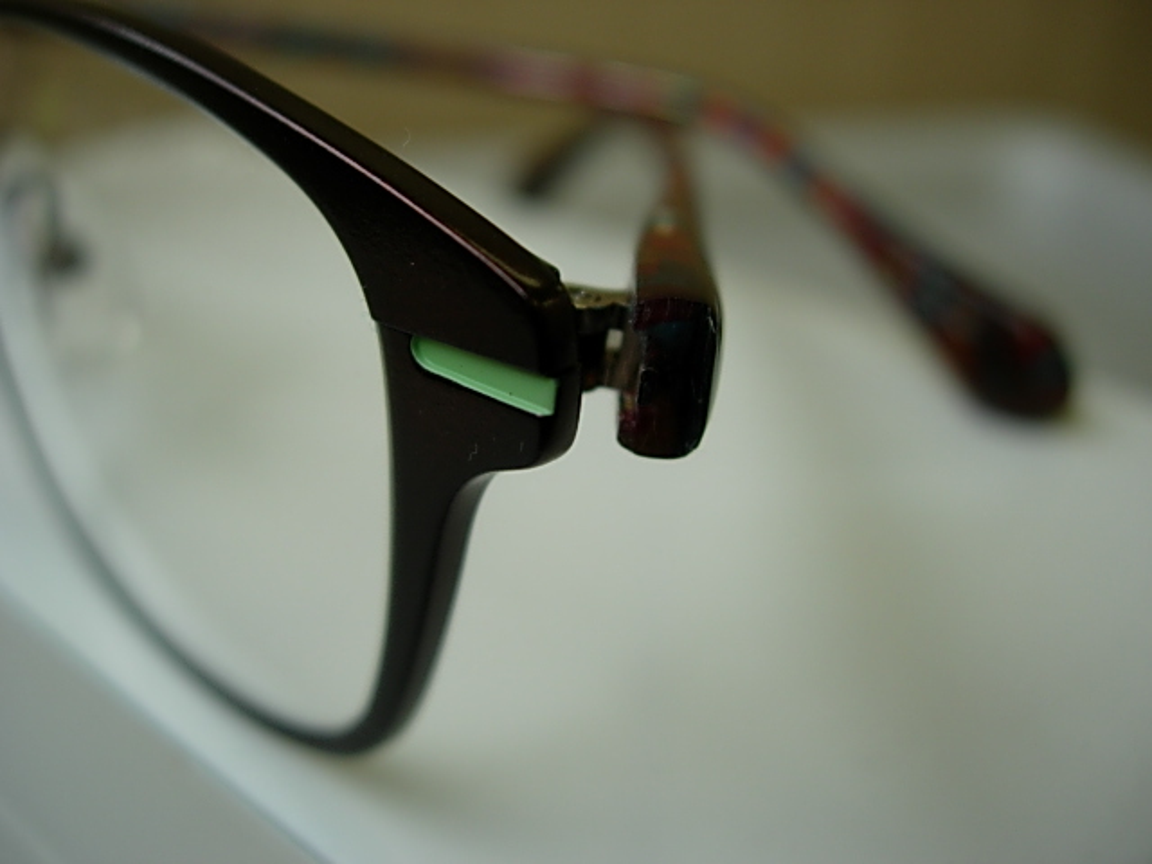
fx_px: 1265
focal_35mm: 38
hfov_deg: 49.0
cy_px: 432
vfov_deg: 37.7
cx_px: 576
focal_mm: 7.8
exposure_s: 1/111
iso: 64
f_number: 2.8
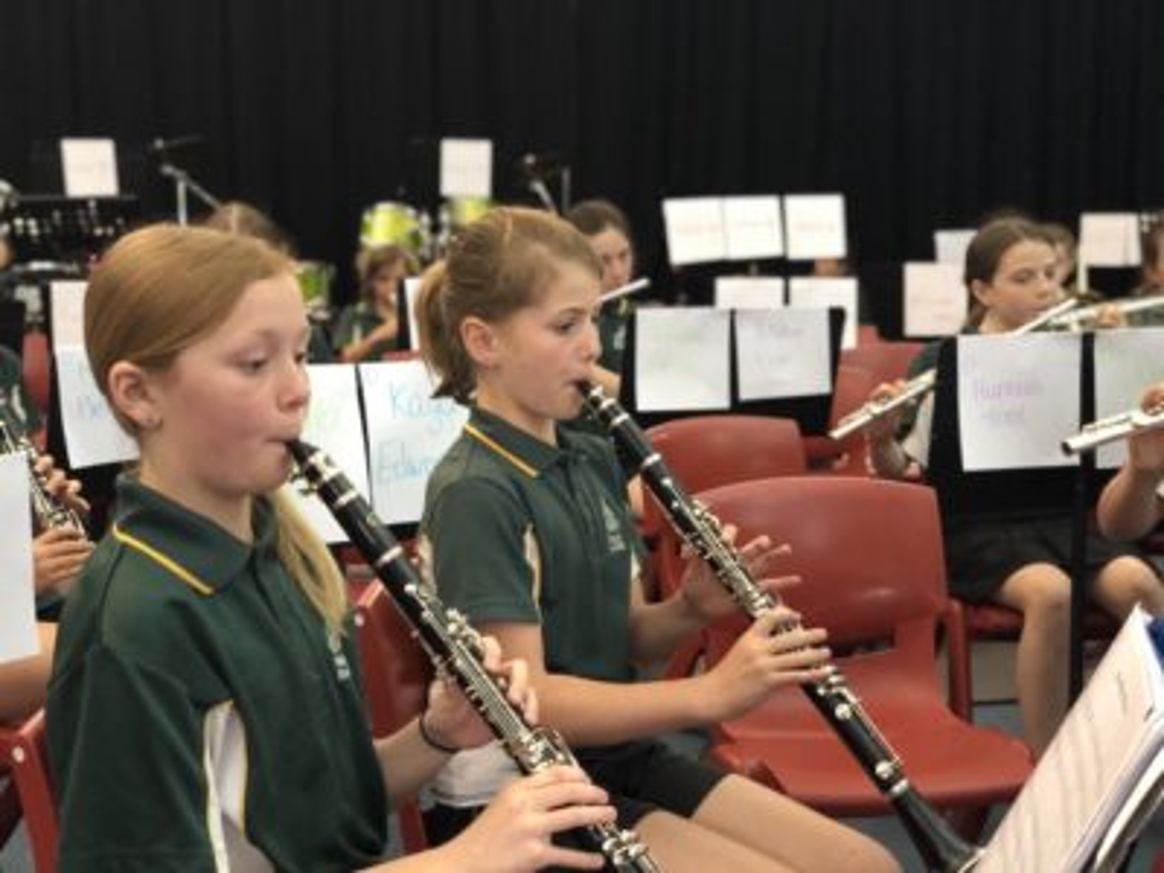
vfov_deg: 28.0
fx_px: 1749
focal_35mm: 52
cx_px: 582
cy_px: 436
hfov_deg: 36.8
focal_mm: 6
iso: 160
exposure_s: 1/11
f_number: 2.4
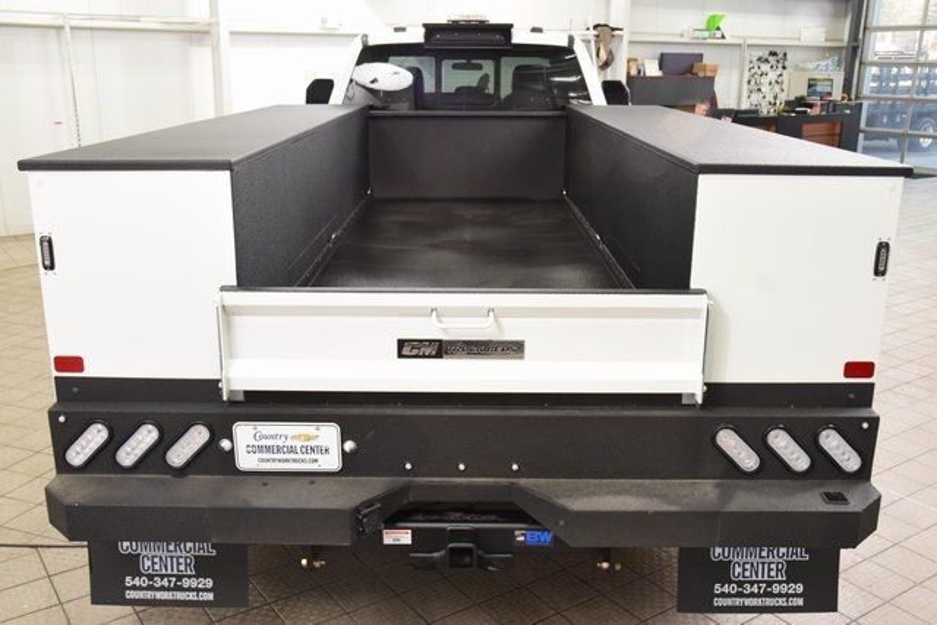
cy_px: 312
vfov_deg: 36.9
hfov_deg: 53.1
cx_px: 468
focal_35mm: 36
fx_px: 937
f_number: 7.1
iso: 1600
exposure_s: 1/60
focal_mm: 24
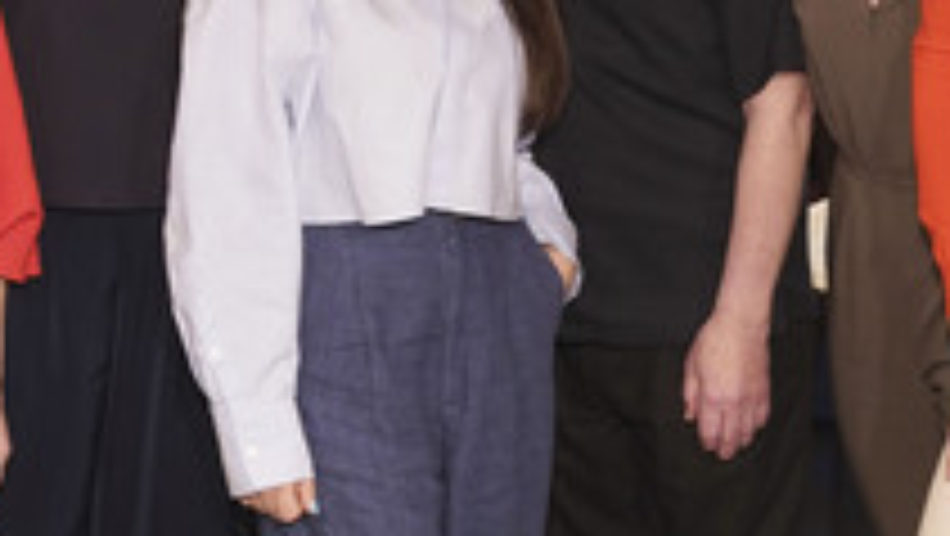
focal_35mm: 112
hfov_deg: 19.1
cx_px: 484
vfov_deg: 10.7
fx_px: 2823
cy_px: -45
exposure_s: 1/125
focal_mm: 50
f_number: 4
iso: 1600
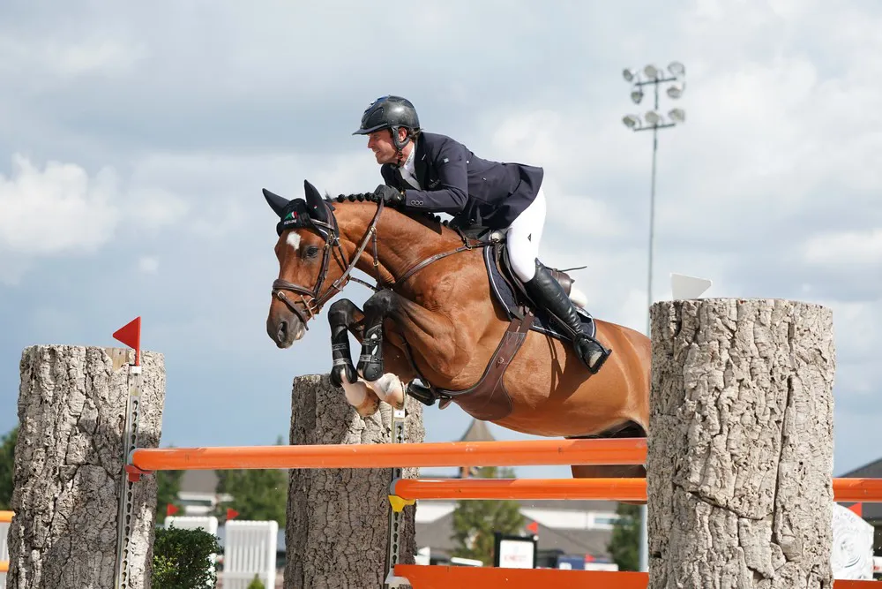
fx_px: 3136
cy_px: 294
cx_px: 441
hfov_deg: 16.0
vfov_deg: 10.7
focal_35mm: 128
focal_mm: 128
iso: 800
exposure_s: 1/3200
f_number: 5.6
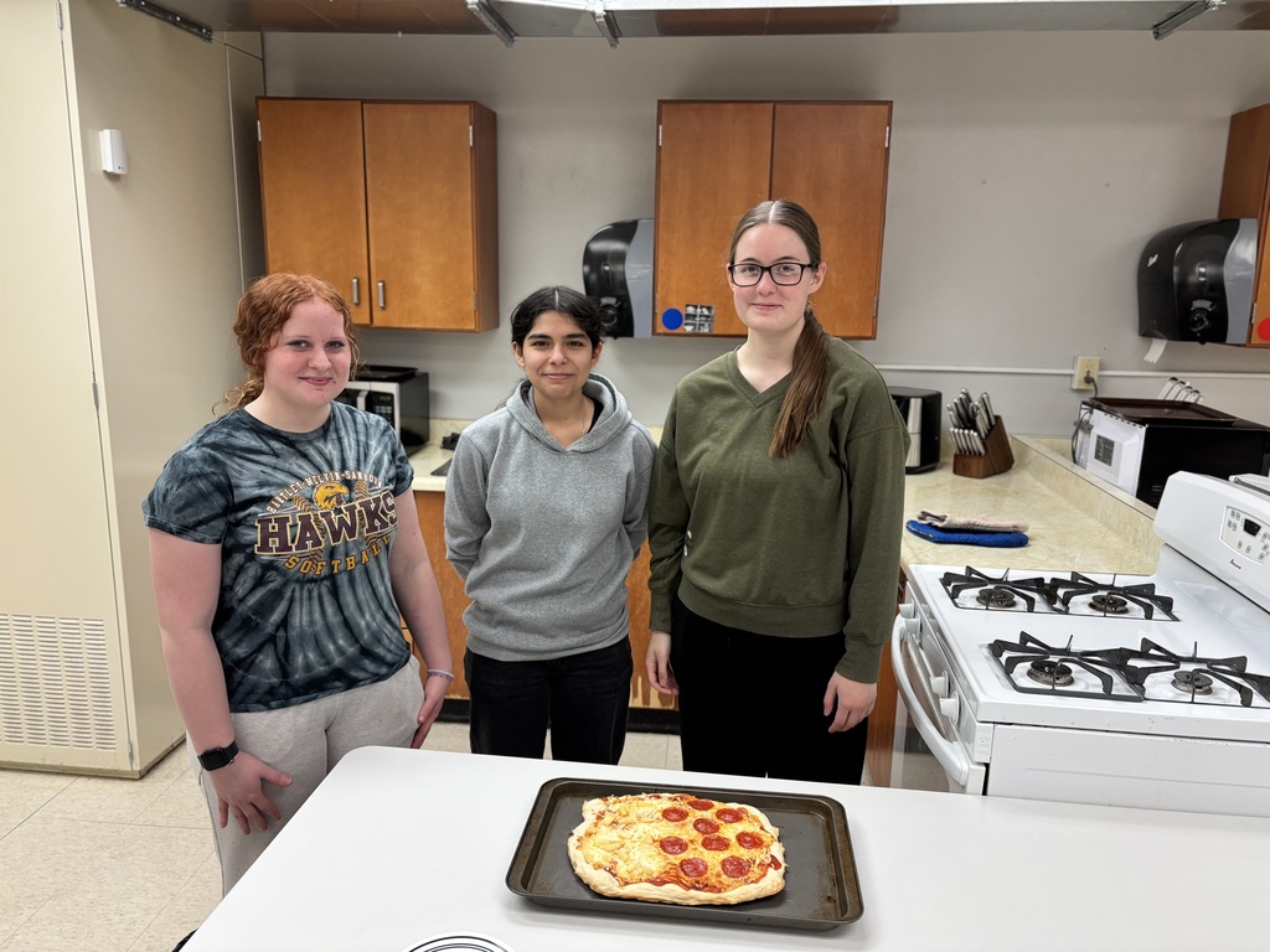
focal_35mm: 26
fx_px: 954
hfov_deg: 67.3
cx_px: 635
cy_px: 476
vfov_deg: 53.1
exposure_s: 1/120
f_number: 1.6
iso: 100
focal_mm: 5.96
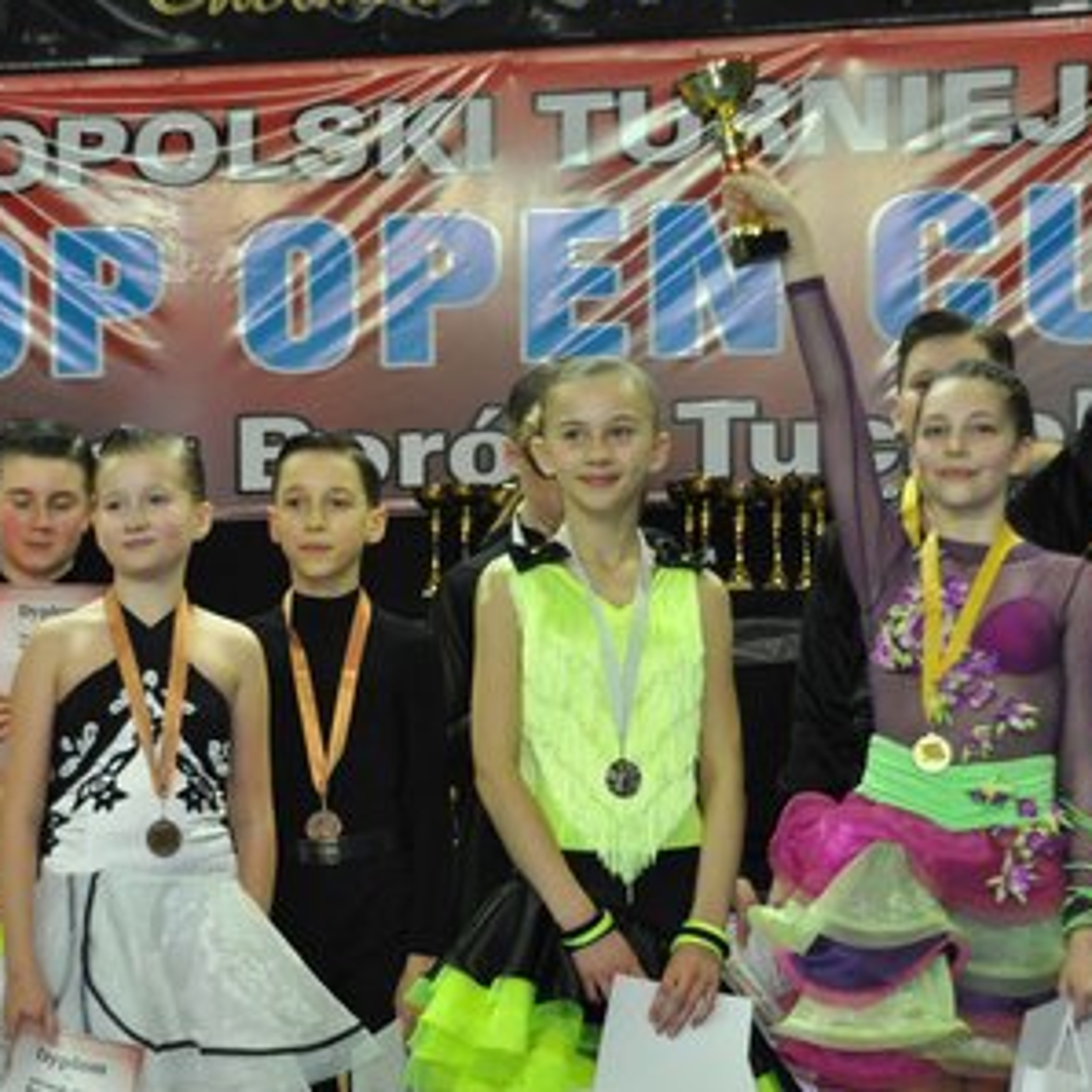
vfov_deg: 17.3
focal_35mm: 100
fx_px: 3569
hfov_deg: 17.3
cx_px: 344
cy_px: 751
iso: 800
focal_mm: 36
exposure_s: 1/60
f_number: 5
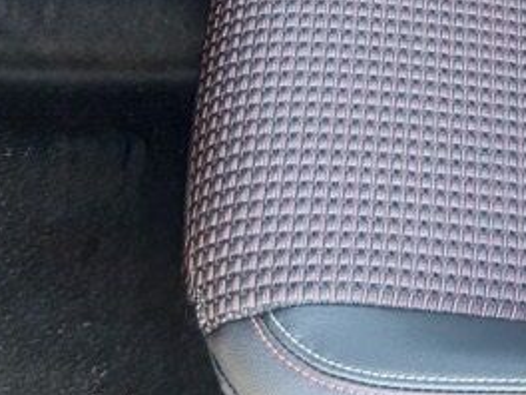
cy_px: -203
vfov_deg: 14.7
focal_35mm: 93
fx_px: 1413
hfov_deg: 19.0
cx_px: 741
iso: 200
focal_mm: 6.76
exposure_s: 1/121
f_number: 1.78
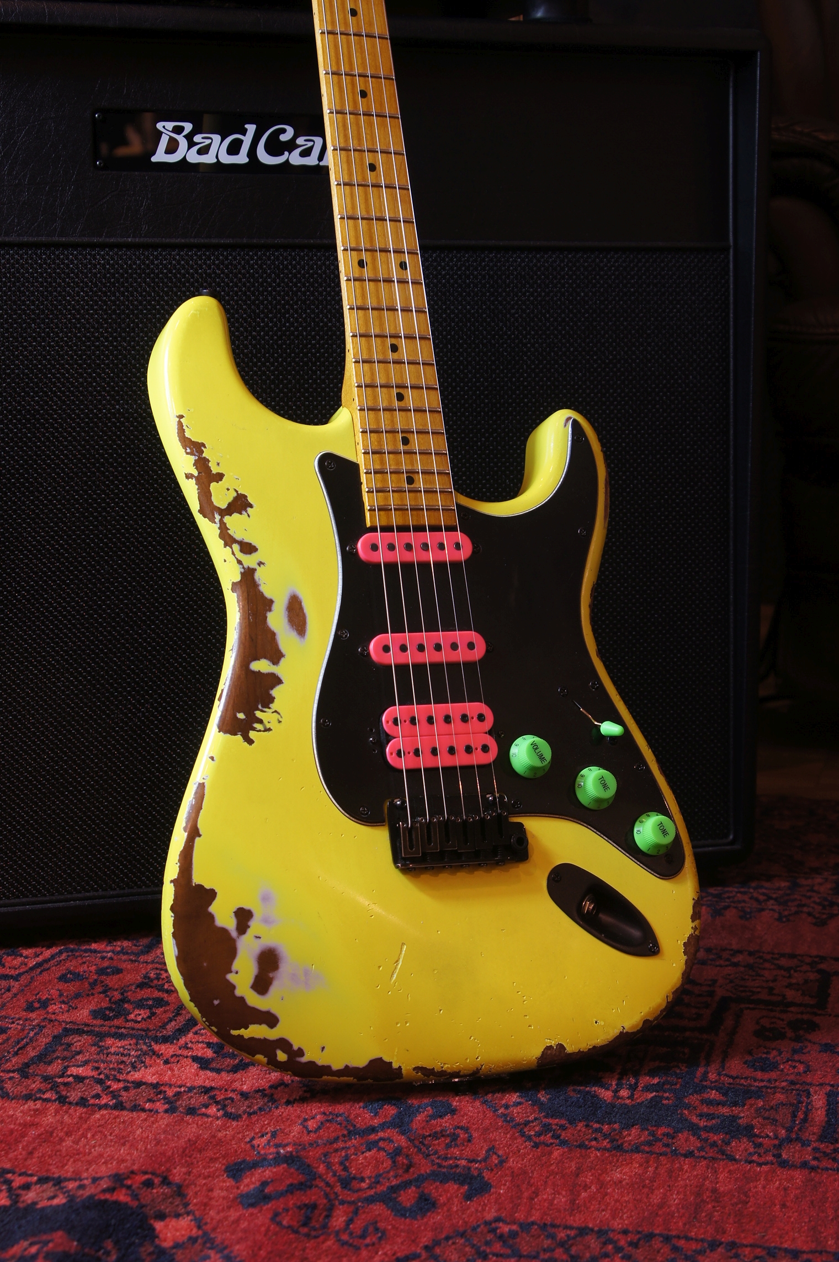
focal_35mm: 60
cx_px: 420
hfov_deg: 22.6
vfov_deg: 33.4
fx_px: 2102
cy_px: 631
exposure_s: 1/2
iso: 100
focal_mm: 40
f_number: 8
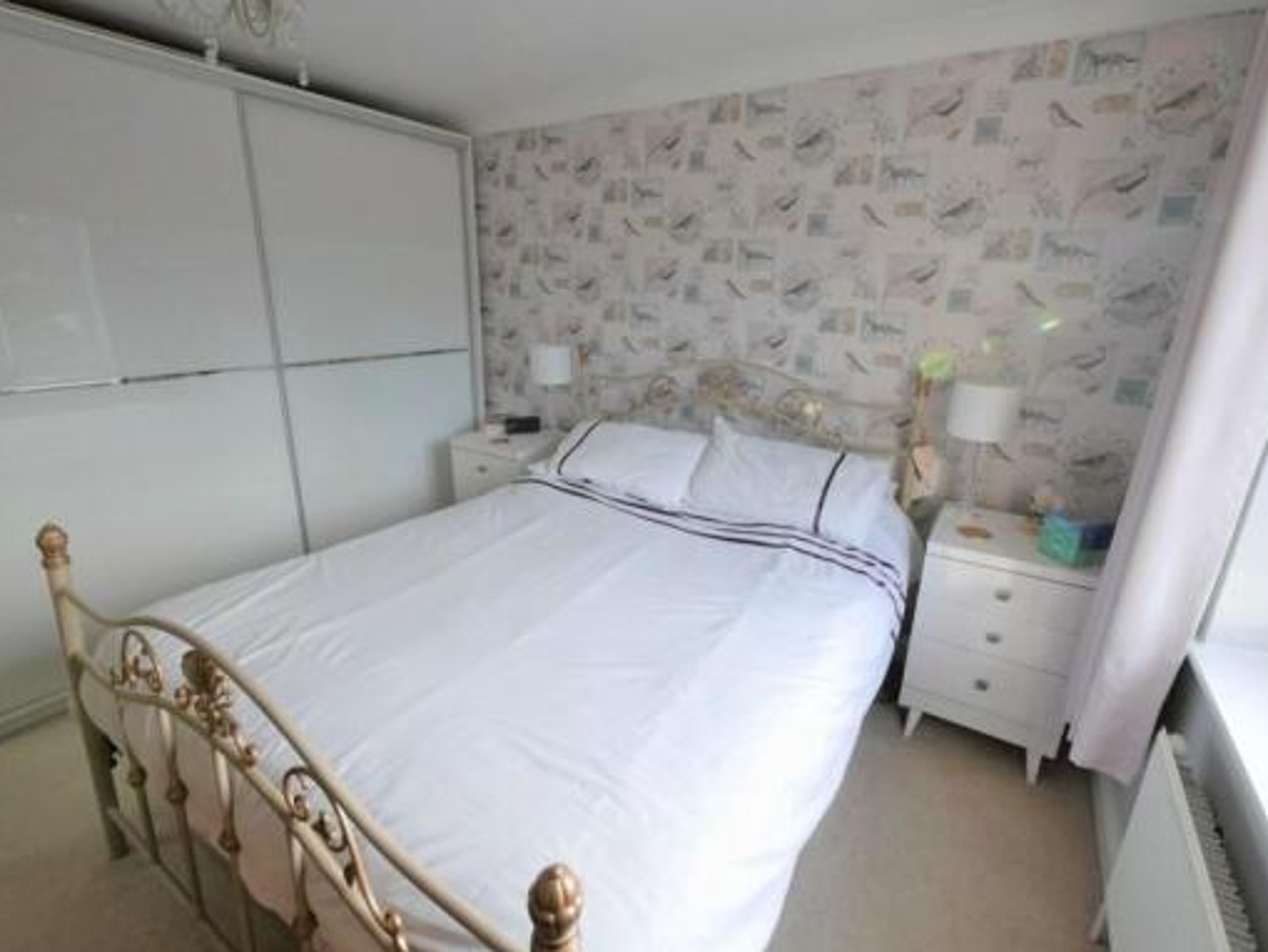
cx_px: 635
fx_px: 586
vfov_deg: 78.1
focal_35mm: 16
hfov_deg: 94.5
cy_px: 482
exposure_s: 1/60
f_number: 4
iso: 400
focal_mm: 7
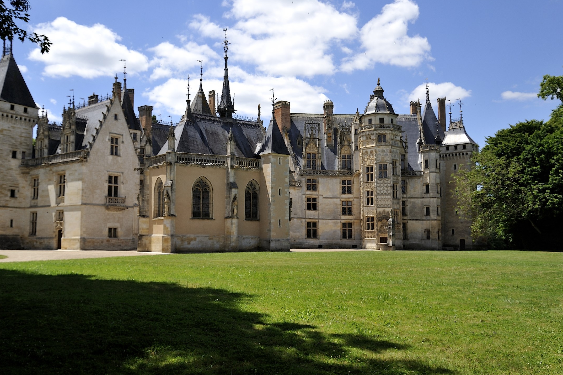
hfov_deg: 50.6
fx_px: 594
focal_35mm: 38
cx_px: 254
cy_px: 173
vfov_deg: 35.0
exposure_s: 1/400
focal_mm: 34
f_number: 10
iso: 200
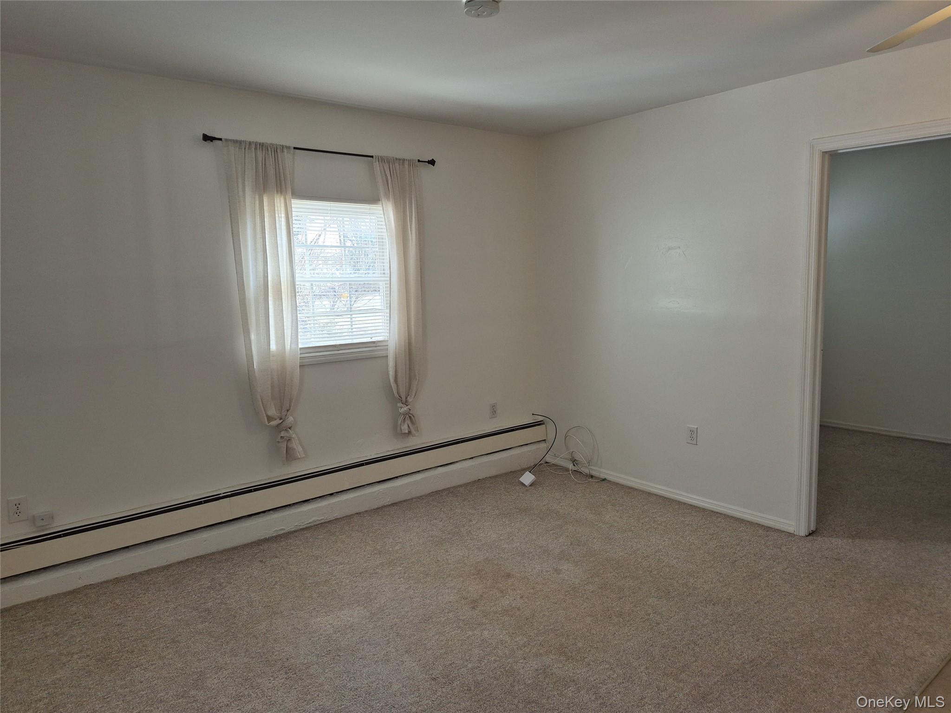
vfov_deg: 58.9
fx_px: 632
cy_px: 356
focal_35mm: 23
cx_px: 476
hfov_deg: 73.9
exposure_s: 1/180
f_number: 1.8
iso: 160
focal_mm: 5.4
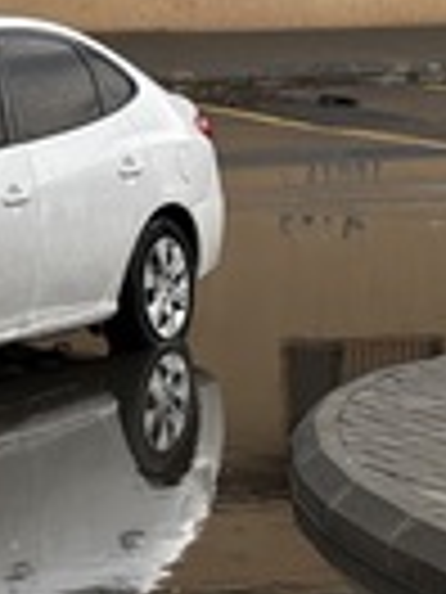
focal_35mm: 180
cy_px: 11
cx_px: -250
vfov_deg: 10.9
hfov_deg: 8.1
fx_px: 3092
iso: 32
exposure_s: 1/191
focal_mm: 5.96
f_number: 1.6
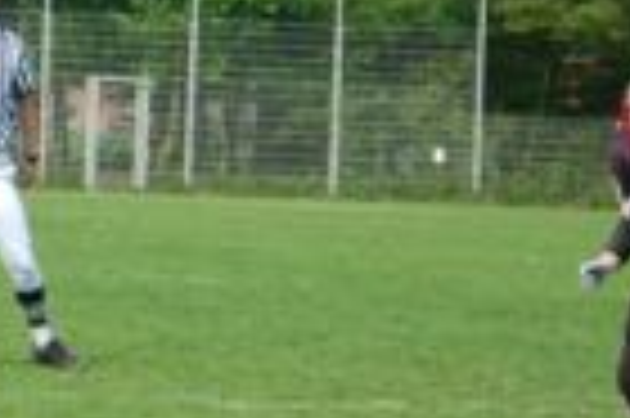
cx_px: -200
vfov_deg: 4.0
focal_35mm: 339
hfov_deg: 6.0
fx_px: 5926
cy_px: 229
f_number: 4.5
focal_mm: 70
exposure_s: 1/1000
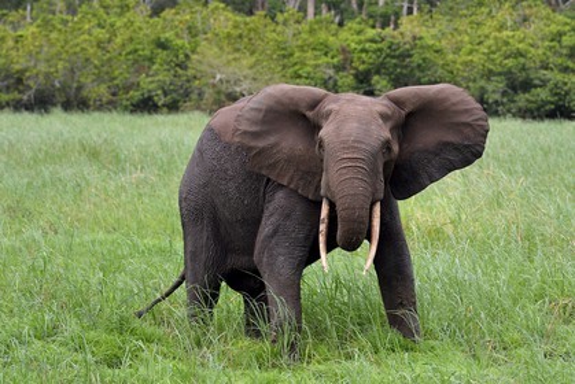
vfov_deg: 6.9
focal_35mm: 200
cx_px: 288
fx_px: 3197
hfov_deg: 10.3
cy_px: 192
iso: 800
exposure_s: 1/400
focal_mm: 200
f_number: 8
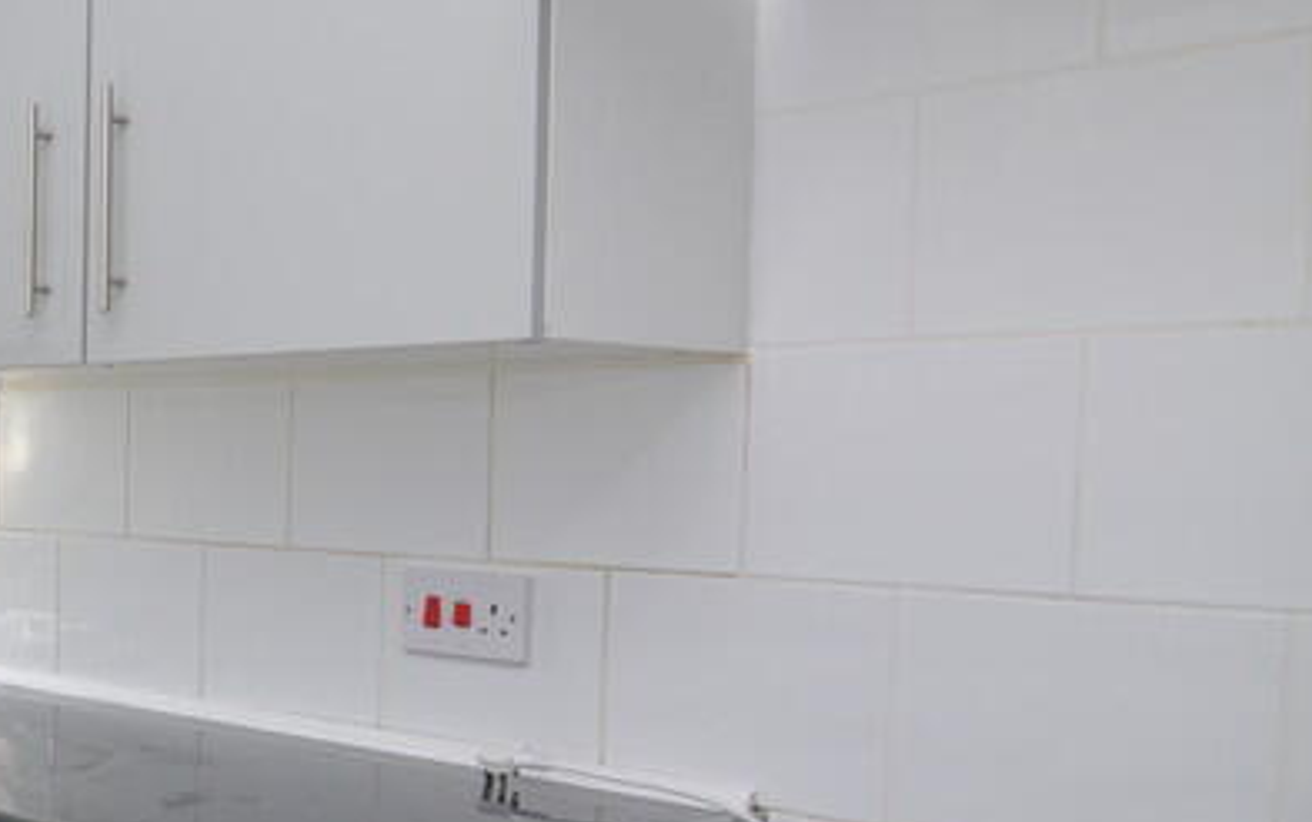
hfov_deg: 34.9
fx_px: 1633
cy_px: 535
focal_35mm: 46
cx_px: -260
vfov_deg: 28.1
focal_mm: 11.5
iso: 280
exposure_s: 1/125
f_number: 5.6
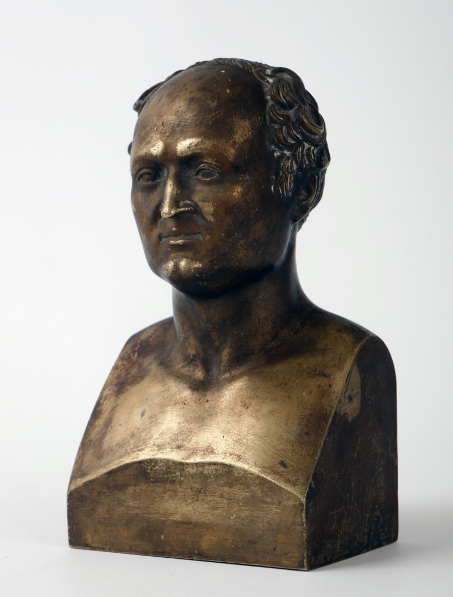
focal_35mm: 98
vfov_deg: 20.0
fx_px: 1698
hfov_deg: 15.2
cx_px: 226
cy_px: 298
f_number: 8
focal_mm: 49
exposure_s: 1/100
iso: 200
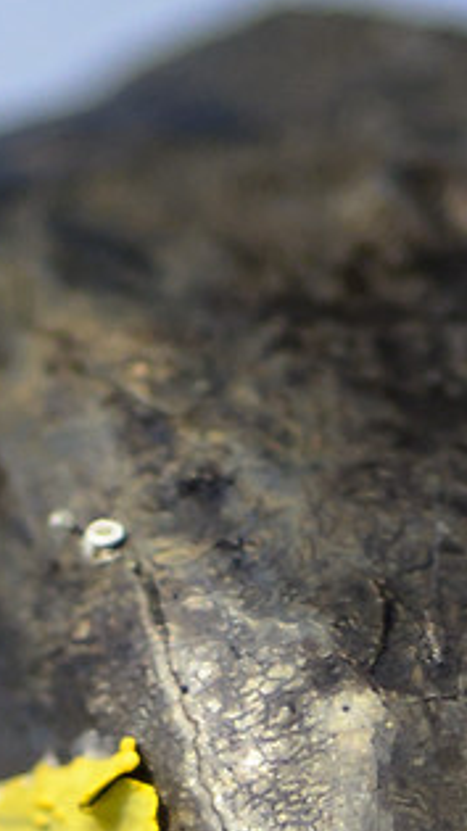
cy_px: 2691
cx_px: -516
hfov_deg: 1.7
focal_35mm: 716
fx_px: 15775
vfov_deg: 3.0
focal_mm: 60
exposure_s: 1/2500
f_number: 4
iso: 200
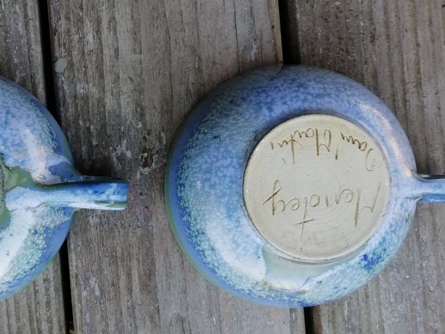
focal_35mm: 37
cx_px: 144
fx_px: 476
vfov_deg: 38.6
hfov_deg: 49.2
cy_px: 187
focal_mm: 3.21
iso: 80
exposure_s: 1/100
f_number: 2.2
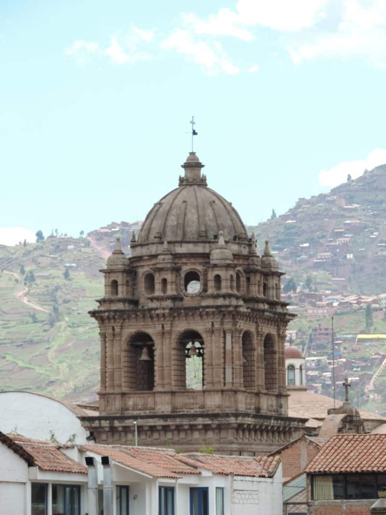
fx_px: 3718
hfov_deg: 5.9
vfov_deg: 7.9
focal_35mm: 250
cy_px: 258
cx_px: 193
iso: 80
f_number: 4.7
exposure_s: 1/200
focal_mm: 44.5
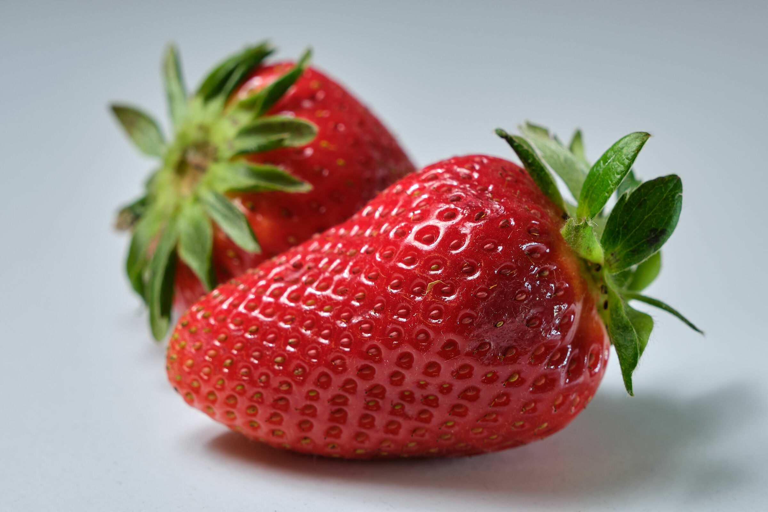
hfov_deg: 17.1
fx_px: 2560
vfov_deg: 11.4
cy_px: 256
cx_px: 384
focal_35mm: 120
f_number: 8
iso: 160
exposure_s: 1/30
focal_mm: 80
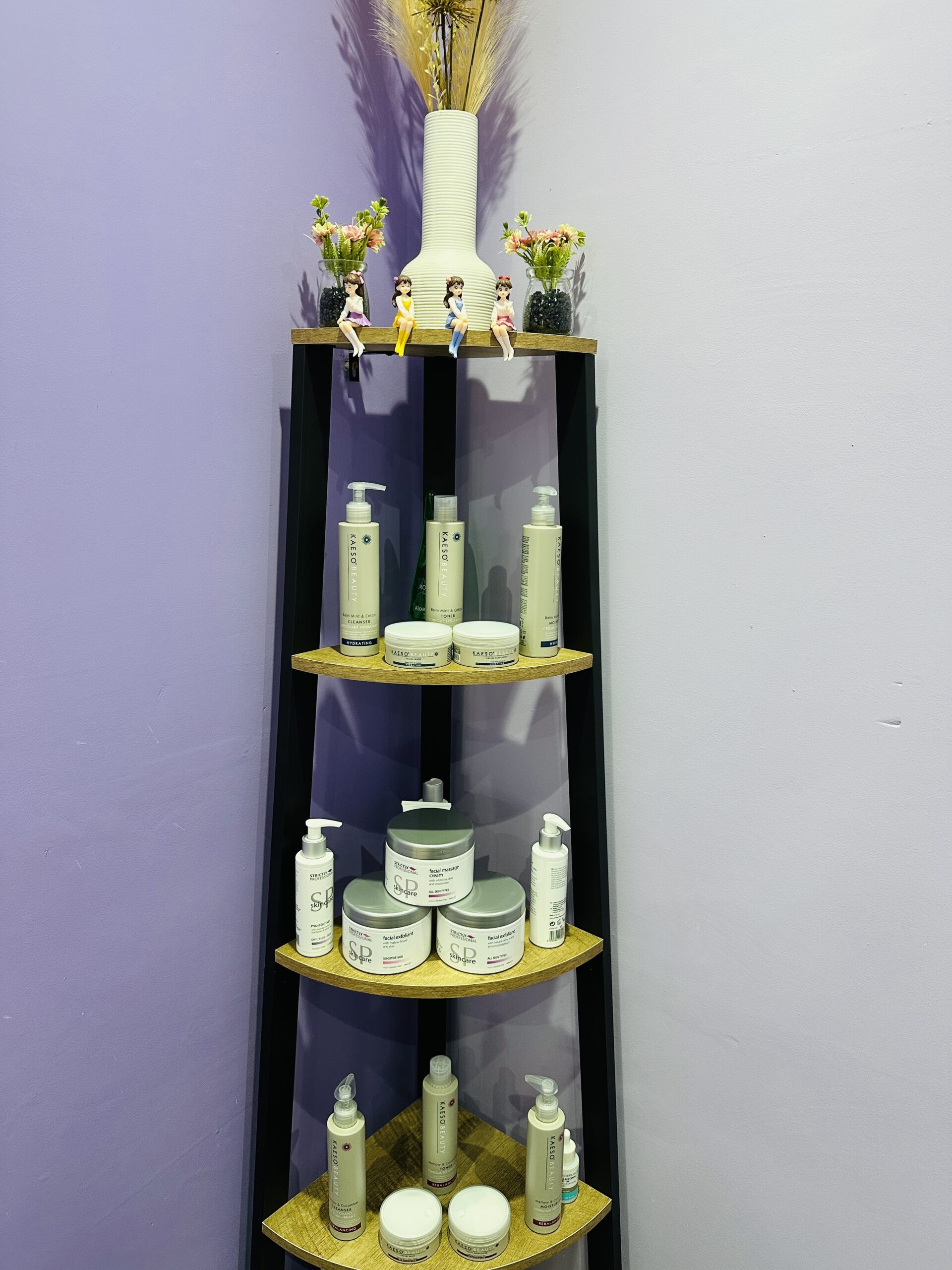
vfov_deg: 71.6
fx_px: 880
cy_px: 635
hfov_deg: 56.8
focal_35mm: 24
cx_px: 476
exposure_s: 1/100
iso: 200
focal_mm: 6.86
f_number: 1.78
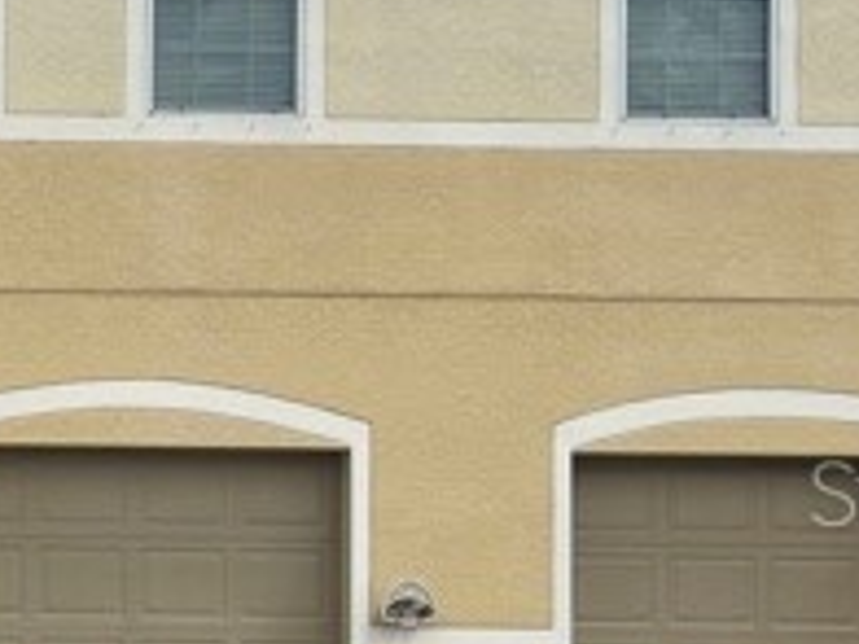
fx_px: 2109
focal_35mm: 85
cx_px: -180
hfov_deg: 21.3
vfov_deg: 17.3
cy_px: 491
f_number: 1.6
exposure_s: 1/2959
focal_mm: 4.2
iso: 32
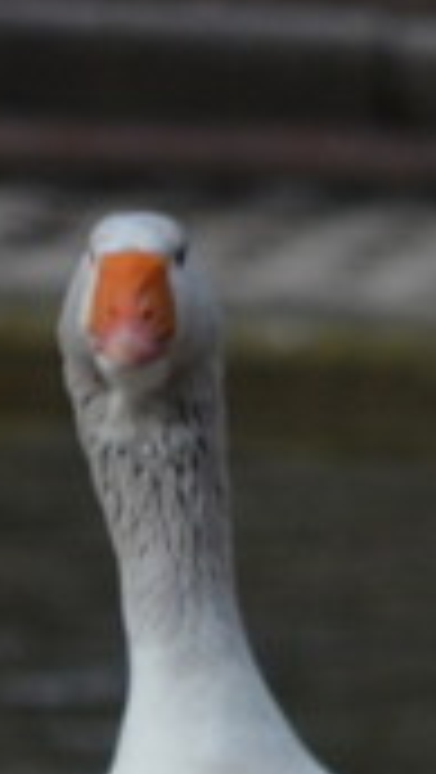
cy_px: 1174
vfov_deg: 1.5
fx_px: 29887
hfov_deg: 0.8
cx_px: 103
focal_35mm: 1457
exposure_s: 1/1000
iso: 500
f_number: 5.6
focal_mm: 200
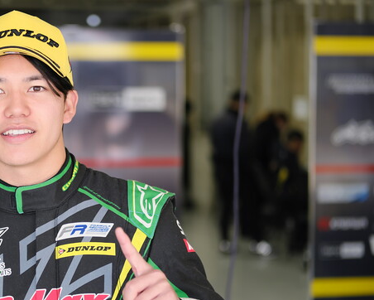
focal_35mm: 112
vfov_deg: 13.8
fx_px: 1240
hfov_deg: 17.0
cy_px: 179
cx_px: 84
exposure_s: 1/160
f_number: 2
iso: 320
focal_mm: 50
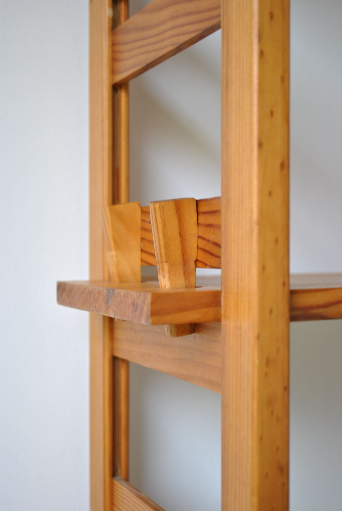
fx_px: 810
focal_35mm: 57
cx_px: 171
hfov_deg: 23.8
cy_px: 256
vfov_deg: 35.0
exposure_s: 1/30
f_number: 5
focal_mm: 38
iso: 100
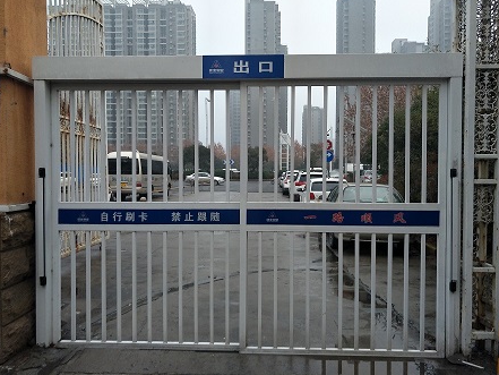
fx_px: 332
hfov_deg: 73.9
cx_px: 253
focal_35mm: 23
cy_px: 182
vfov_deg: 58.9
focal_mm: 3.79
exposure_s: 1/50
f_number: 2
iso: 113
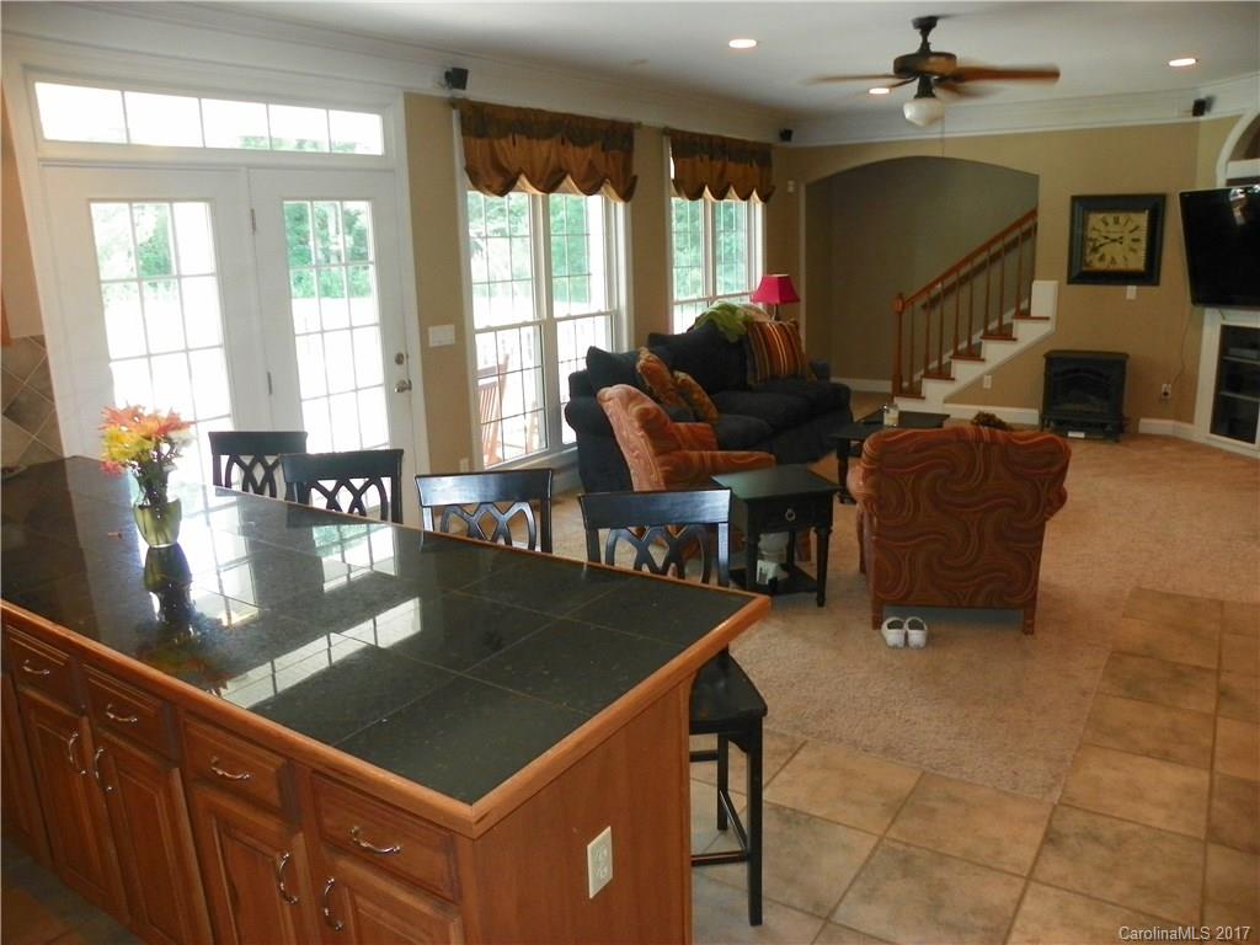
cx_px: 630
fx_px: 946
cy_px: 472
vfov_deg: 53.1
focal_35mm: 26
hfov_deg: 67.3
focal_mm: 4.6
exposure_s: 1/30
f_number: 2.8
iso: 200
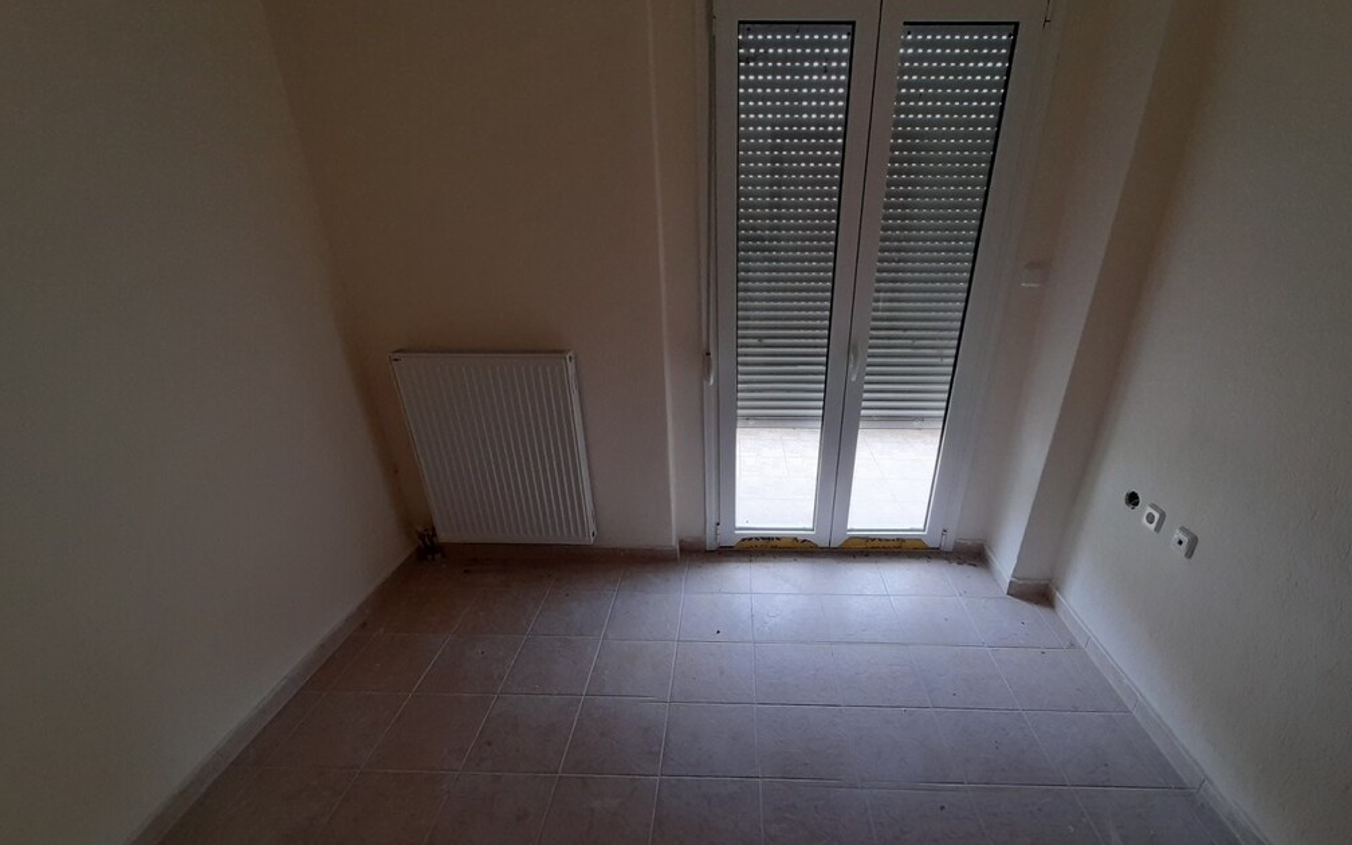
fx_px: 516
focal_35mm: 14
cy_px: 471
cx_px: 685
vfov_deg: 78.3
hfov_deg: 105.3
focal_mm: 1.42
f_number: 2.2
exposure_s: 1/40
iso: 125
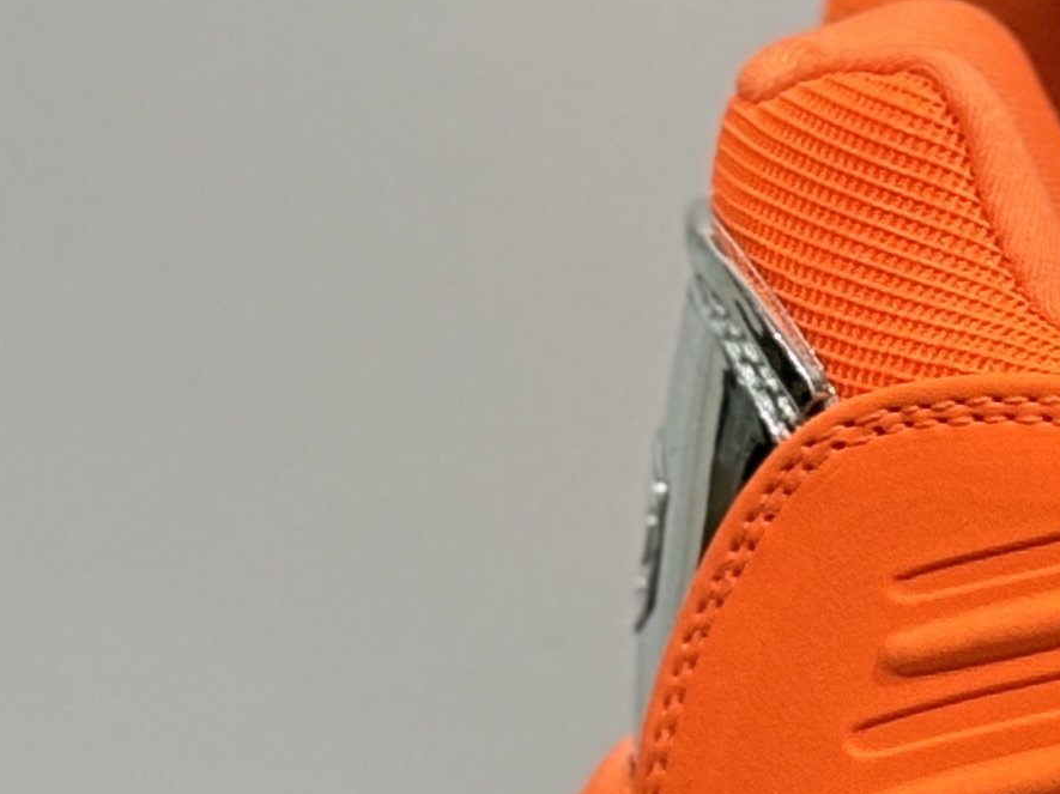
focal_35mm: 237
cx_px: 2219
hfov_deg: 7.9
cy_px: 1000
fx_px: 7254
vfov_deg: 6.2
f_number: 1.6
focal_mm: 5.96
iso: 125
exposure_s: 1/33
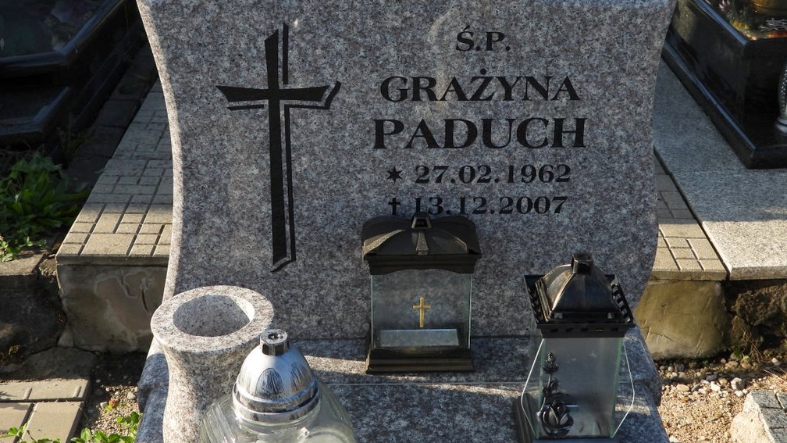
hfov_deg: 39.9
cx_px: 397
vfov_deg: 23.0
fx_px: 1085
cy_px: 156
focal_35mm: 52
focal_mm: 8.5
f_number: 3.2
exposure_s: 1/640
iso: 100
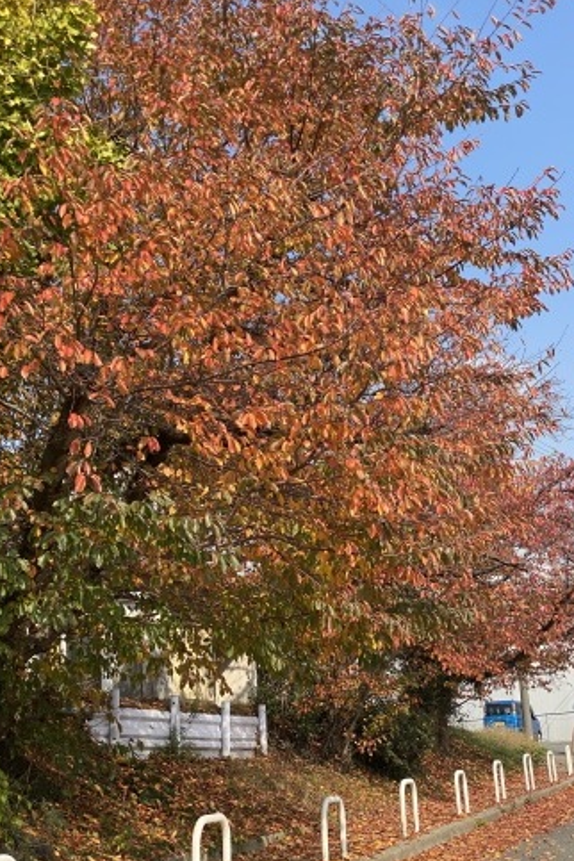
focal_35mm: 56
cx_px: 281
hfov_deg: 24.2
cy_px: 426
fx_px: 1339
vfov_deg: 35.6
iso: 20
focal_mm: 6
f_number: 2
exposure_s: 1/1020
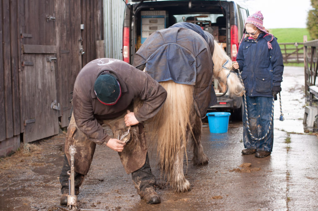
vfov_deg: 18.1
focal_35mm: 75
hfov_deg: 27.0
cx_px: 159
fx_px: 662
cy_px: 106
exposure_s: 1/320
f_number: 3.2
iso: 200
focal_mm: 50
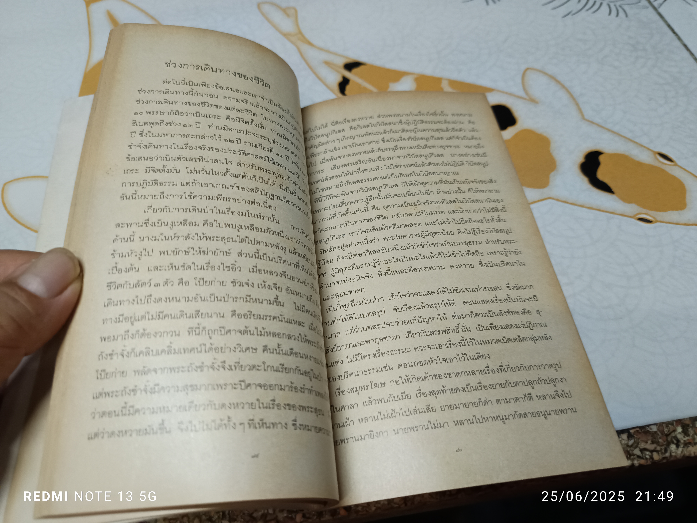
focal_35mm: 24
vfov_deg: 56.8
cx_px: 348
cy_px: 262
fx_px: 483
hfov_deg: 71.6
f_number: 1.7
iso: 880
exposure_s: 1/33.3
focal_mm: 5.31
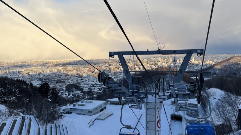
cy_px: 67
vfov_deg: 33.7
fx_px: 224
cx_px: 121
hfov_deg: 56.6
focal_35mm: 35
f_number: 1.6
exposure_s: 1/2257
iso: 32
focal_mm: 4.2
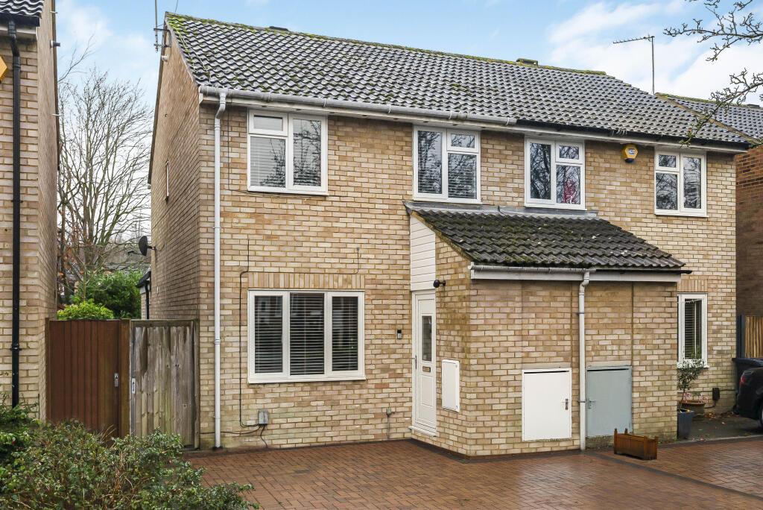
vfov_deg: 37.9
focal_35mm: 35
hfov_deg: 54.4
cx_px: 382
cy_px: 255
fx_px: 742
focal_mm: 35
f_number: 7.1
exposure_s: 1/80
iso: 320
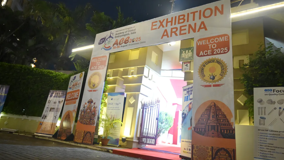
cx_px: 146
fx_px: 196
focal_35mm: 26
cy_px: 77
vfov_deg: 44.4
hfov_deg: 71.9
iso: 8000
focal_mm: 24
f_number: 4
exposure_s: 1/60
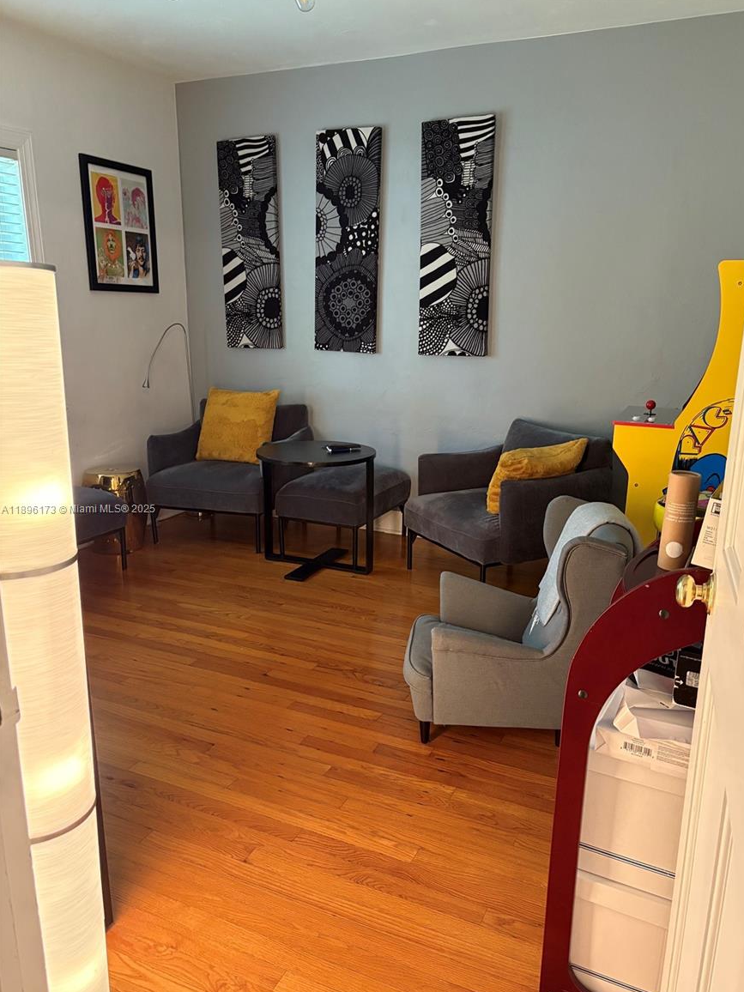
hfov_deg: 51.3
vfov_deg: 65.3
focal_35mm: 27
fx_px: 774
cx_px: 384
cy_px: 510
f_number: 1.6
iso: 500
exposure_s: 1/40
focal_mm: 5.96
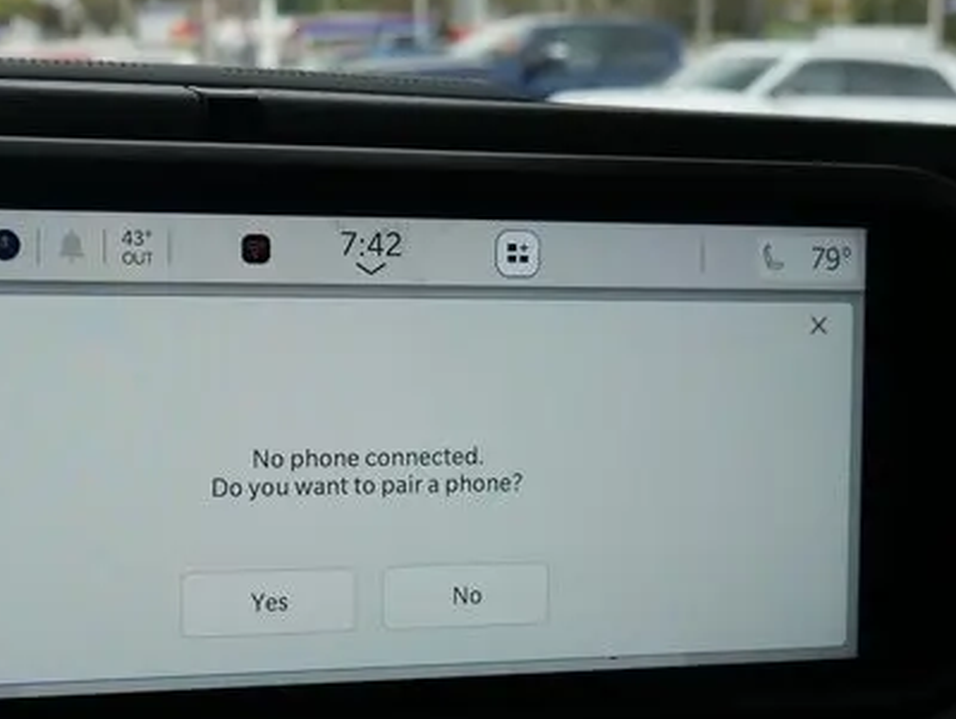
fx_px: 1770
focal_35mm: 64
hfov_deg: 29.9
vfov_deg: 22.9
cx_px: 277
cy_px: 469
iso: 200
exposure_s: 1/160
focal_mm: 20
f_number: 5
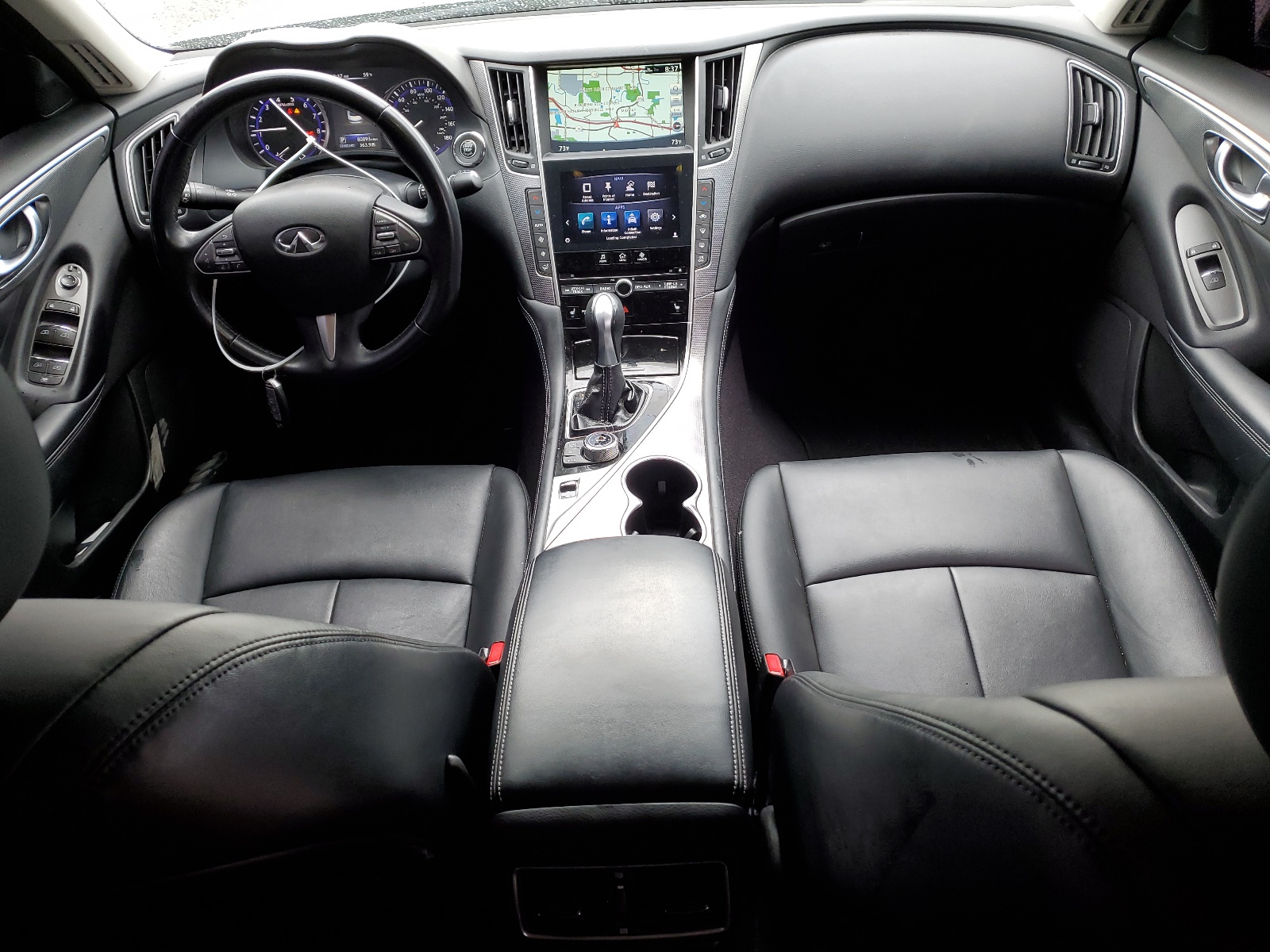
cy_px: 476
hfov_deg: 67.3
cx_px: 635
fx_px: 954
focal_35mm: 26
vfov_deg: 53.1
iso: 58
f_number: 1.5
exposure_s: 1/120
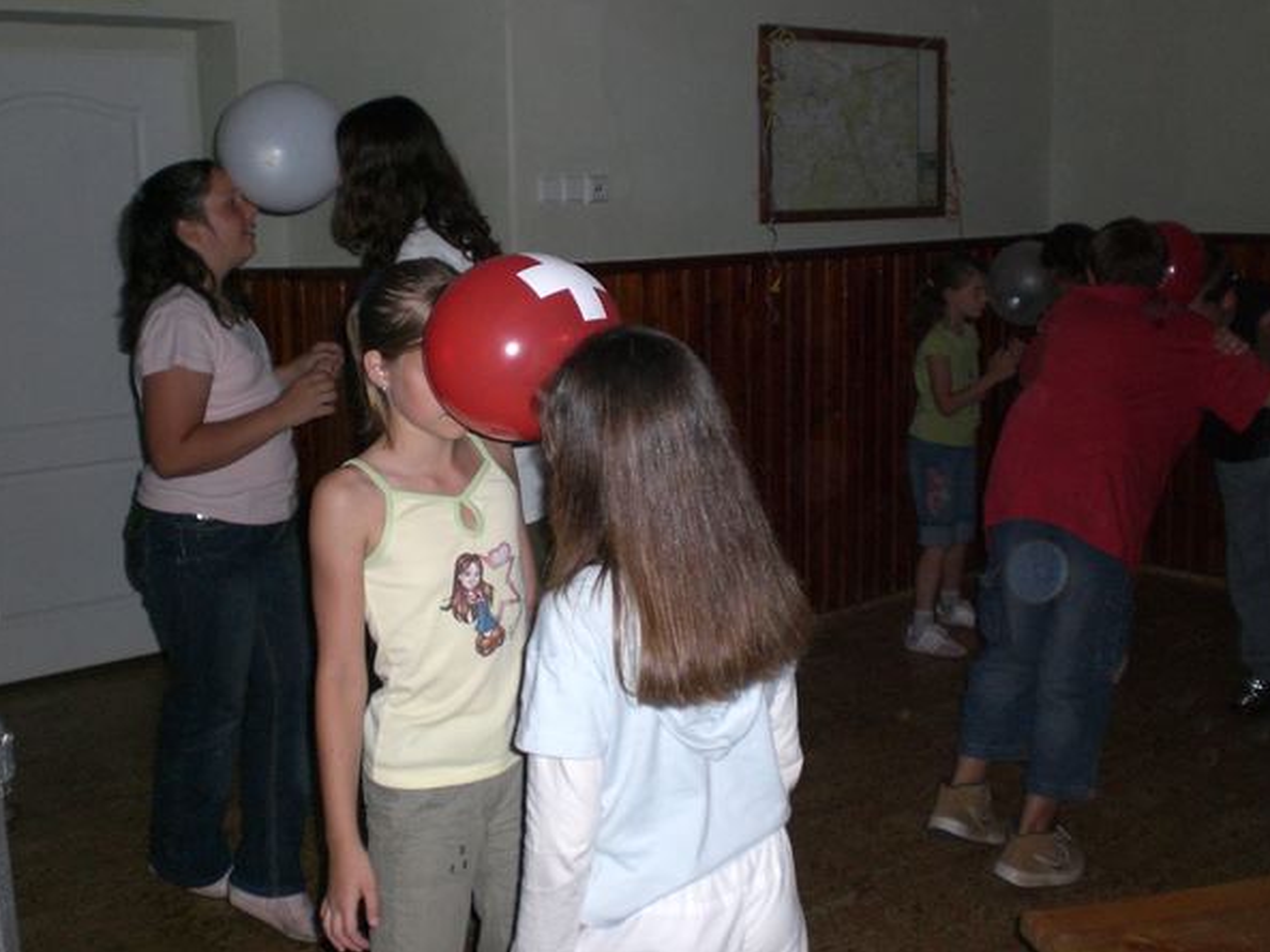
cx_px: 608
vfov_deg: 35.1
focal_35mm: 41
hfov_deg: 45.8
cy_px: 441
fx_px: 1505
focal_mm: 6.3
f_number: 3.1
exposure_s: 1/60
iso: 200
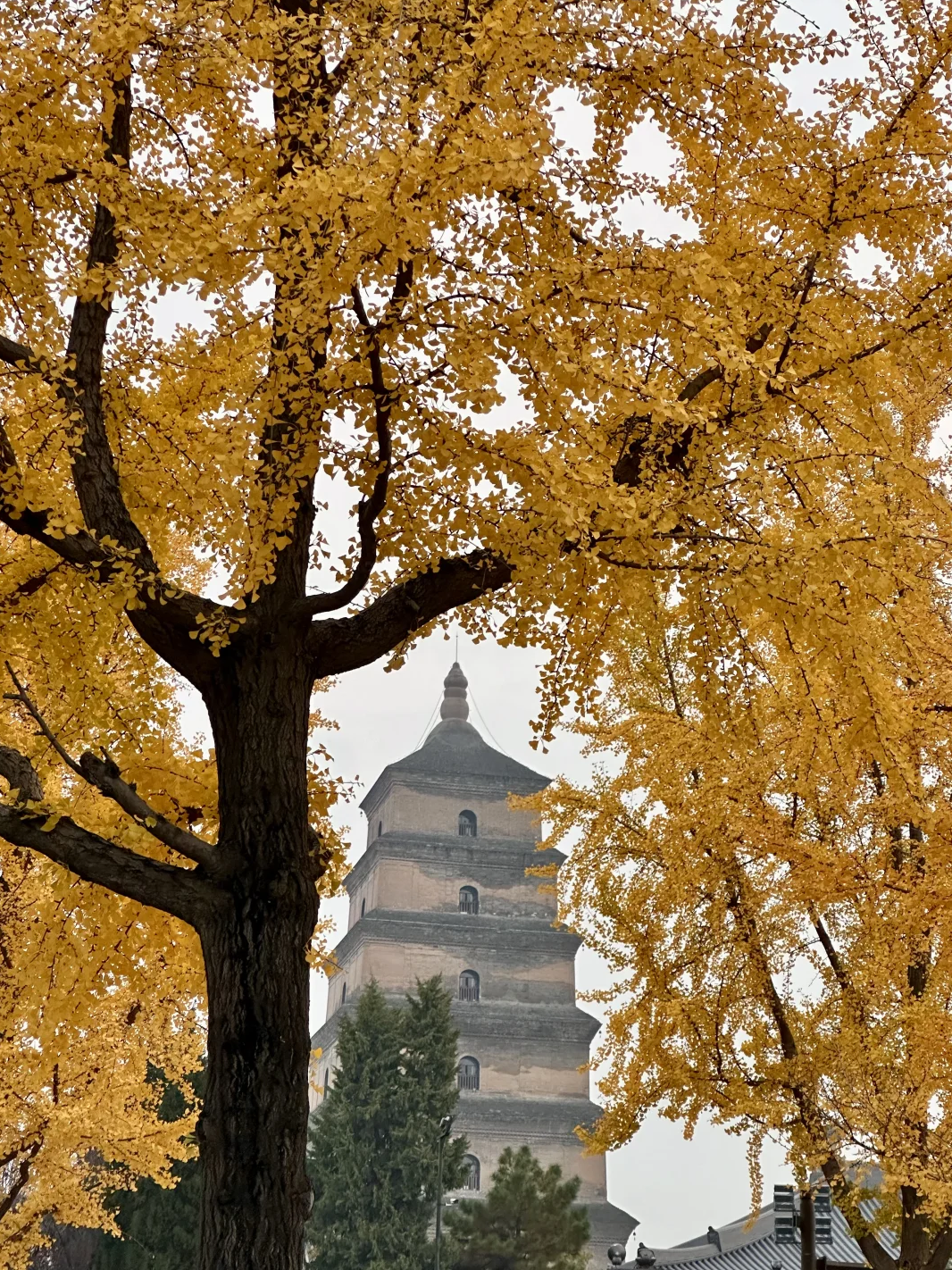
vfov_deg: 25.0
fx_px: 2861
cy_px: 635
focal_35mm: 78
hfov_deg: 18.9
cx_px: 478
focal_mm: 9
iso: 160
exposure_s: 1/99
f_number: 2.8
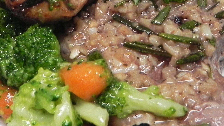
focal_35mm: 70
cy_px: 34
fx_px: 416
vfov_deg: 17.1
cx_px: 64
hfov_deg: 29.8
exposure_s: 1/30.4
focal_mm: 5.2
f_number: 4.5
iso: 217
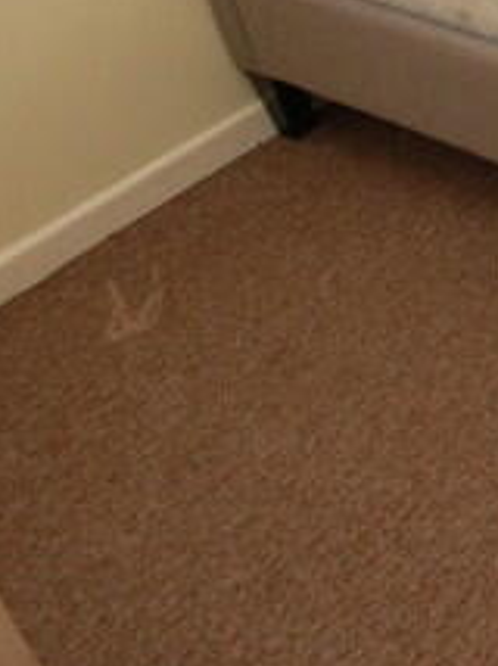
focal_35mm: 69
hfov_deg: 13.9
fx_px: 1326
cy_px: -229
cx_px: 1233
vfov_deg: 24.2
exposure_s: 1/80
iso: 400
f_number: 4.5
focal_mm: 10
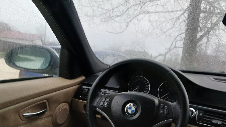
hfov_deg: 55.0
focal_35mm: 36
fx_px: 216
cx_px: 132
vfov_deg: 32.2
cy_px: 95
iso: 250
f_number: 1.8
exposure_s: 1/50.3
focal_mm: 3.98
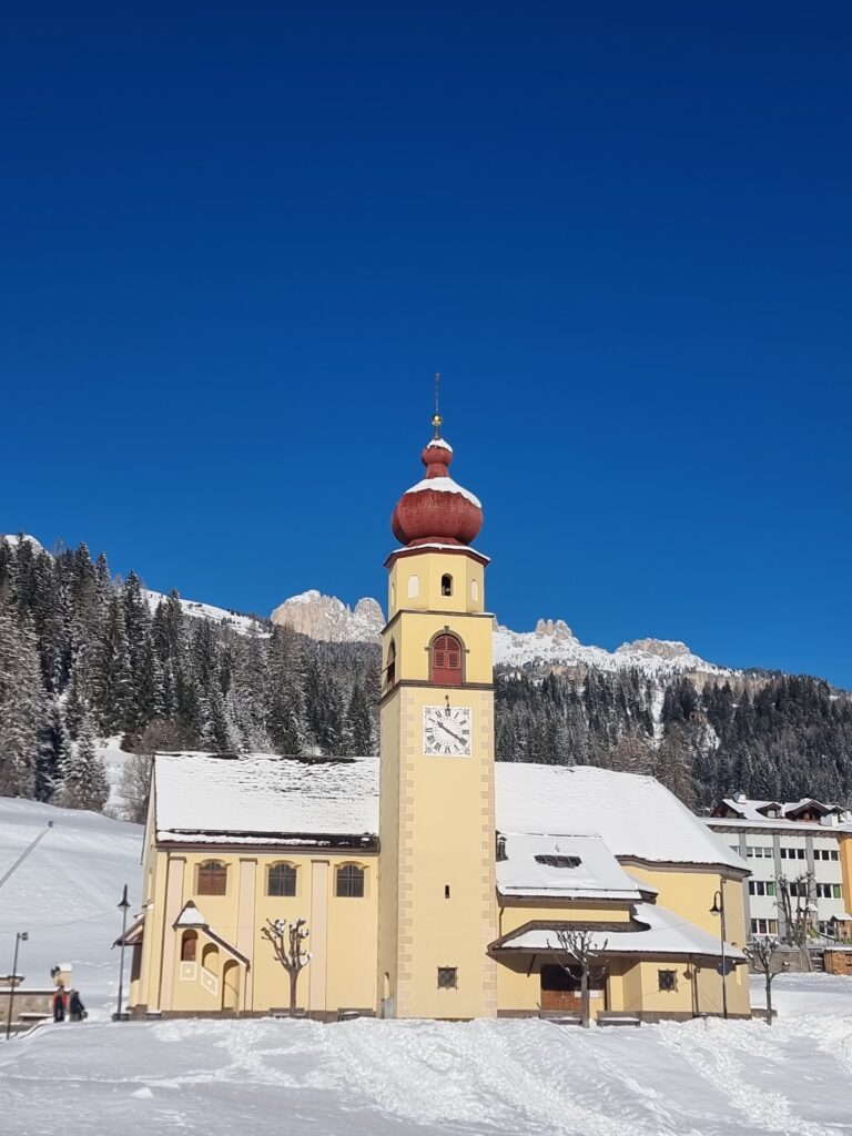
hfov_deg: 56.8
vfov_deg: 71.6
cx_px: 426
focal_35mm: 24
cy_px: 568
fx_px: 788
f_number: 1.8
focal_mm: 6.7
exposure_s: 1/3012
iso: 50
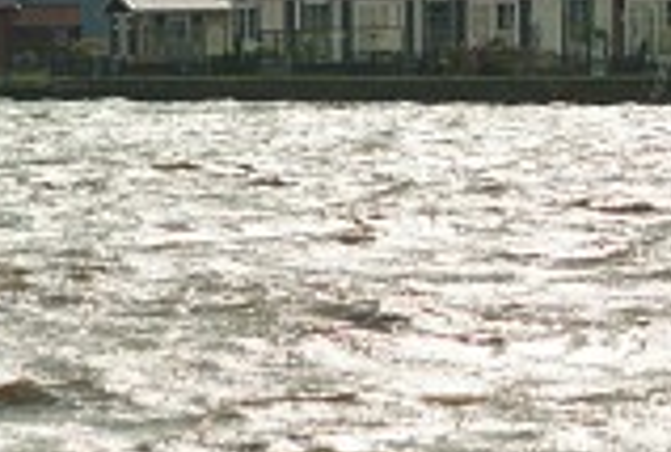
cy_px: -87
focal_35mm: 474
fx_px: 8860
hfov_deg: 4.3
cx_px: 692
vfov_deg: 2.9
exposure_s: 1/3000
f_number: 4.8
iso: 400
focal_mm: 112
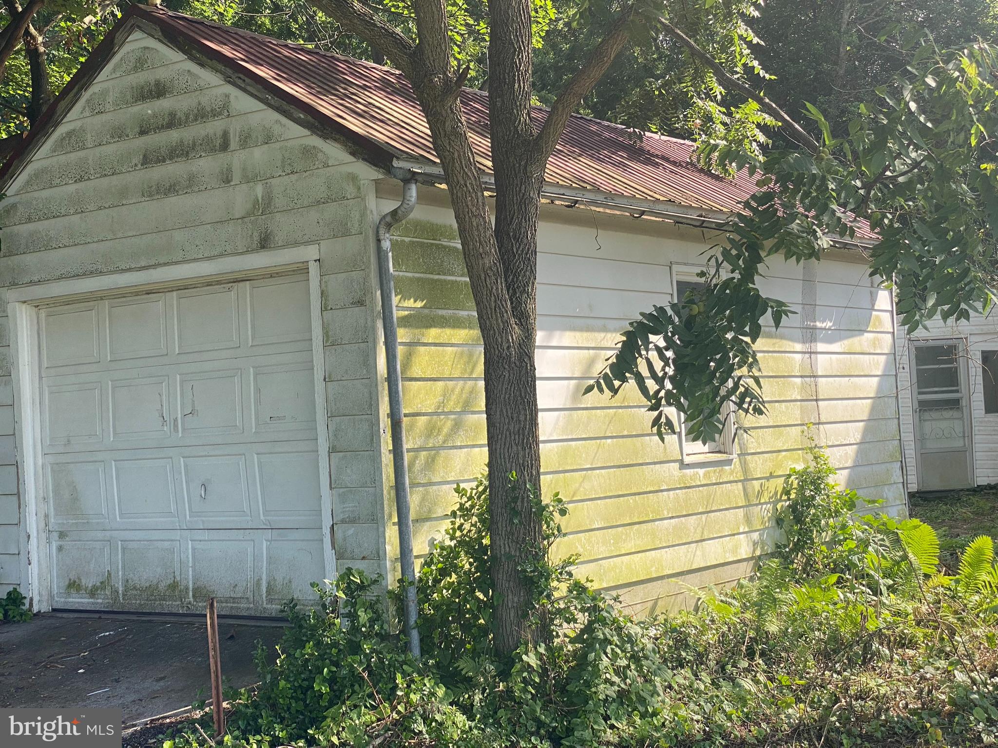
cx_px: 499
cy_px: 374
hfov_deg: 36.8
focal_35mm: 52
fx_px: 1499
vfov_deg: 28.0
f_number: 2
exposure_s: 1/345
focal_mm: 6
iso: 20
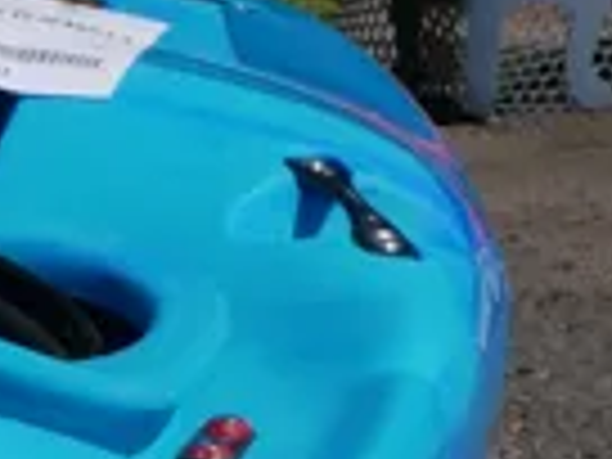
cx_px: -1134
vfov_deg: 5.1
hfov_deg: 6.5
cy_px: 1022
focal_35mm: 283
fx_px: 5003
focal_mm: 24
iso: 200
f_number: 11
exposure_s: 1/500
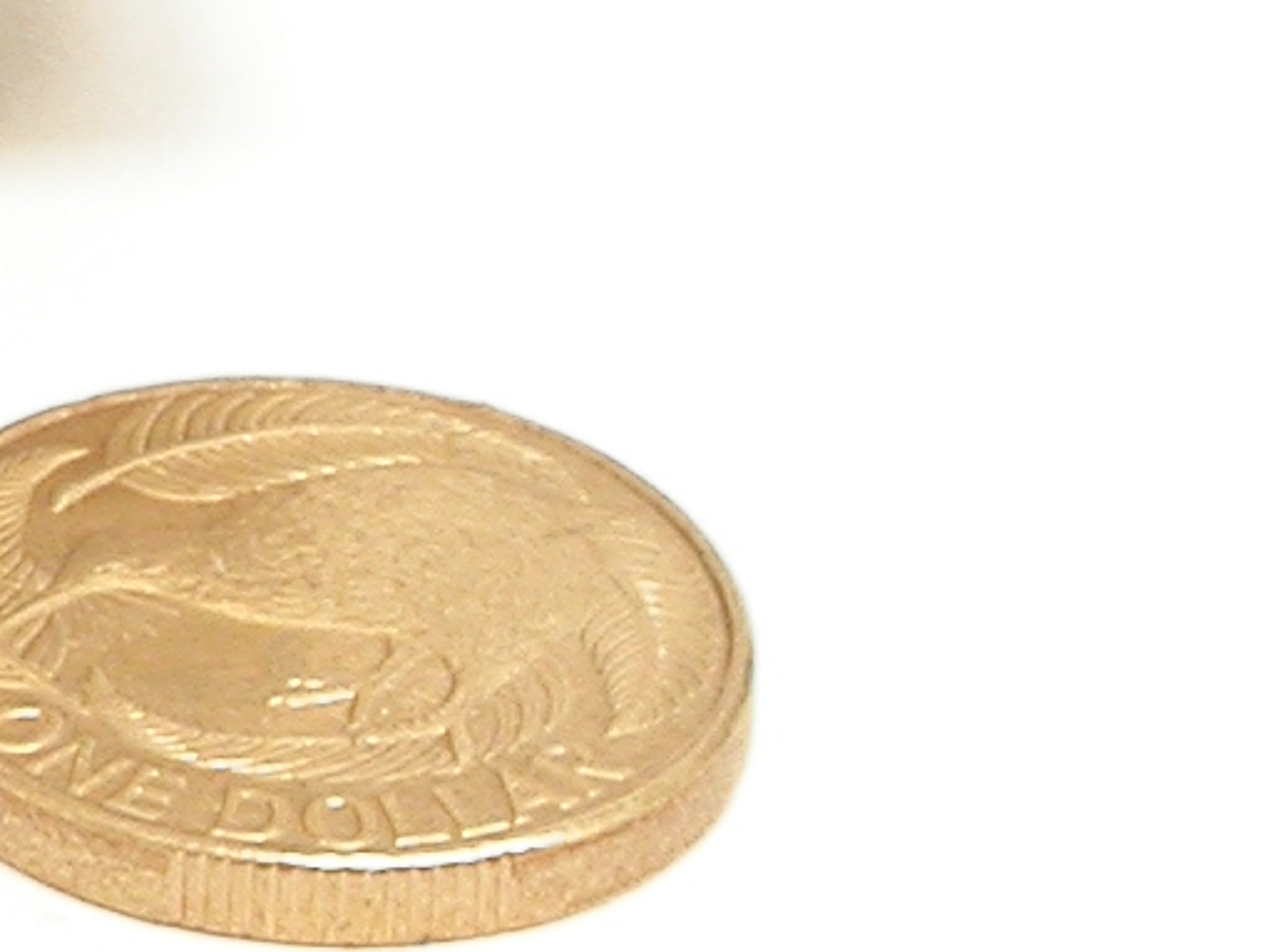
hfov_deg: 2.9
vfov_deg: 2.2
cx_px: -1439
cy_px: -892
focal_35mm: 676
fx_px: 24795
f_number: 5
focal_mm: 31.5
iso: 100
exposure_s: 1/4.3
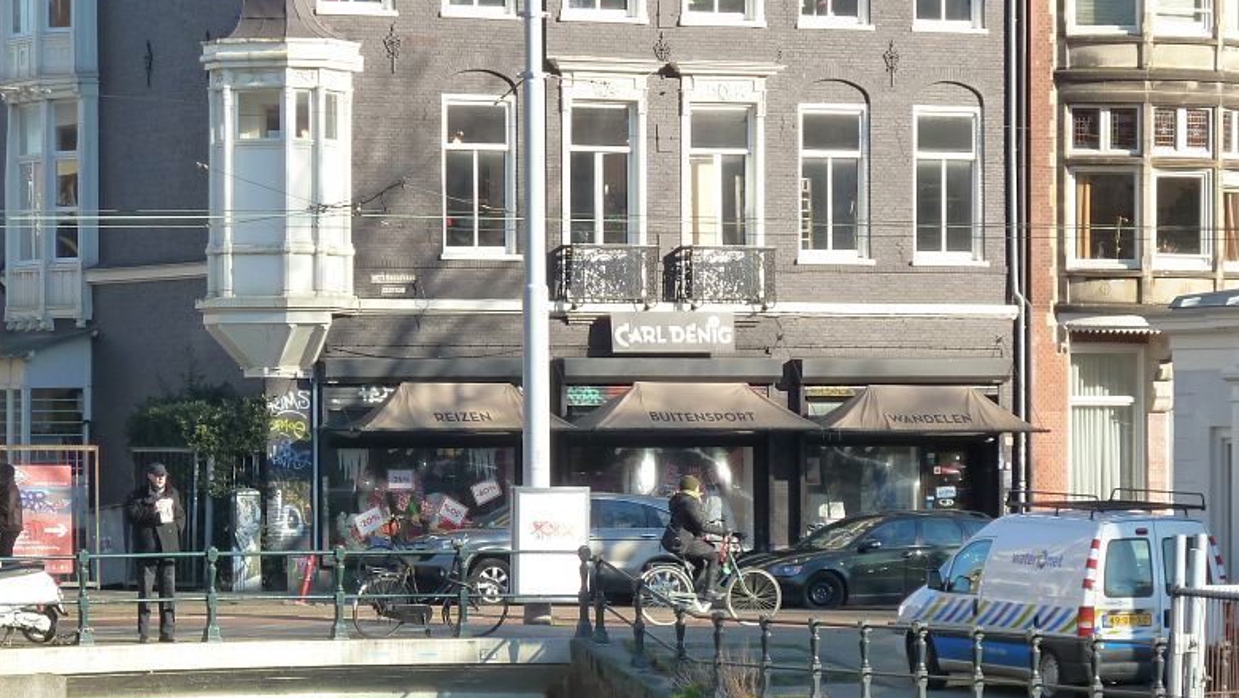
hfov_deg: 11.0
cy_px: 485
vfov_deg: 6.2
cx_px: 718
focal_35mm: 196
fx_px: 6440
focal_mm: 22.5
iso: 125
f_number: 4.5
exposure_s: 1/160
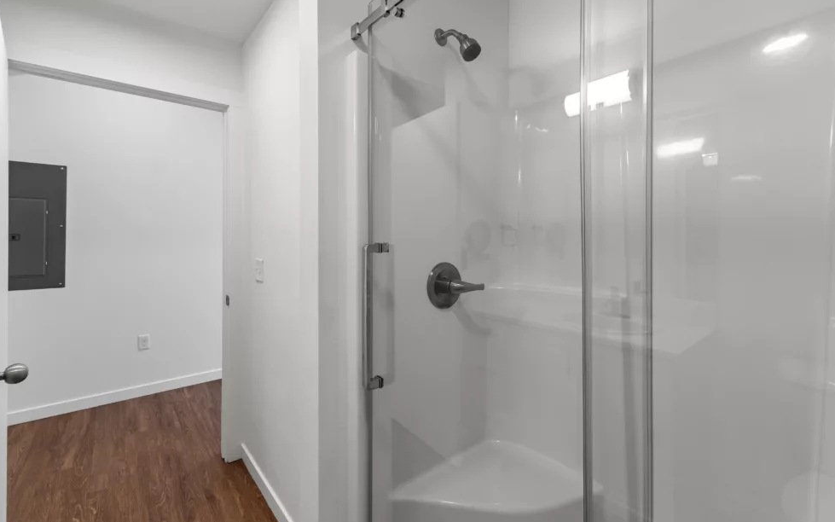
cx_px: 411
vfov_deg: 71.0
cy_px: 232
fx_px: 364
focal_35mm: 16
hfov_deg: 97.8
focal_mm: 10
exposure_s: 1/1.67
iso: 100
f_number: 8
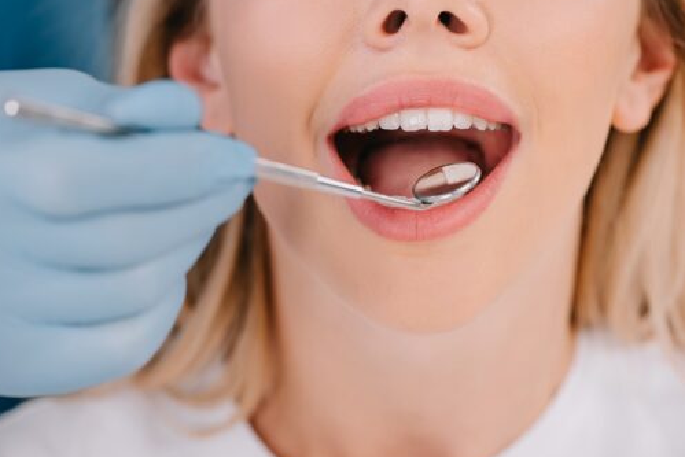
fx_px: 2341
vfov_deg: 11.2
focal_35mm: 123
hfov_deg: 16.6
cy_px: 233
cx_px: 326
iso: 160
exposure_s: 1/160
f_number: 4
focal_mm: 105
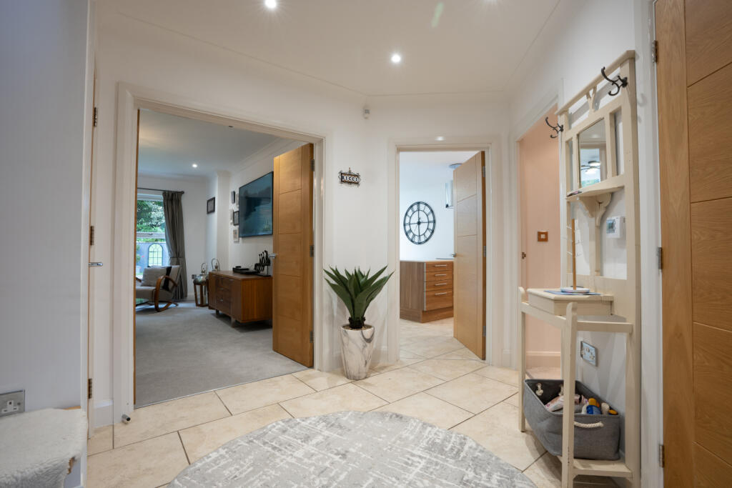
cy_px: 244
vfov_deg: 73.8
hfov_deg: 96.7
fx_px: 325
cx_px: 366
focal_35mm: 16
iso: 400
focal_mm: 16
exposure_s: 1/3
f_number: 11
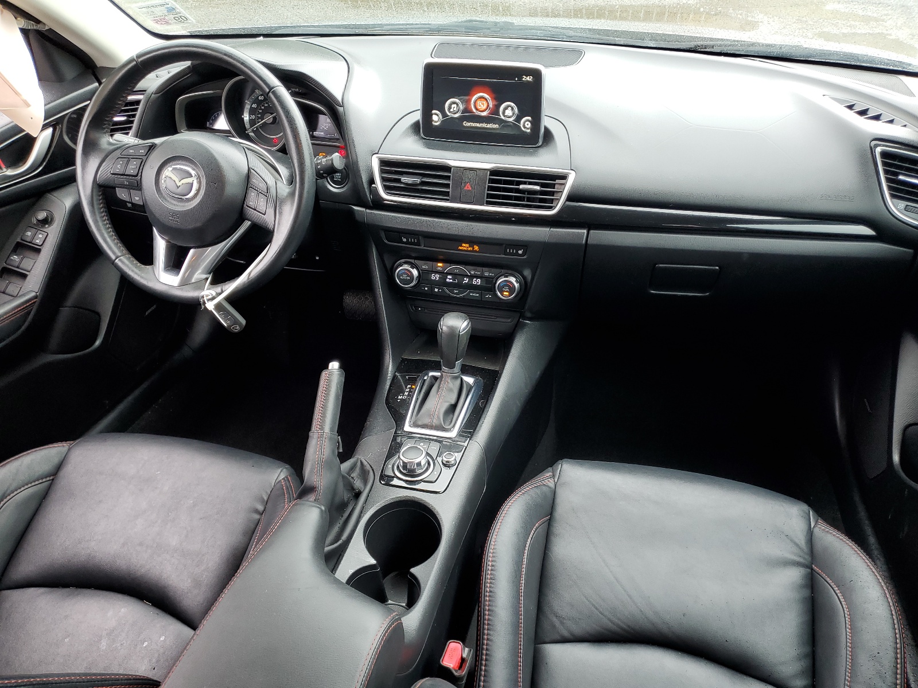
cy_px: 344
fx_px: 690
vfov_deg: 53.1
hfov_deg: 67.3
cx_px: 459
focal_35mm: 26
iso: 57
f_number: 1.5
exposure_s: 1/60.2
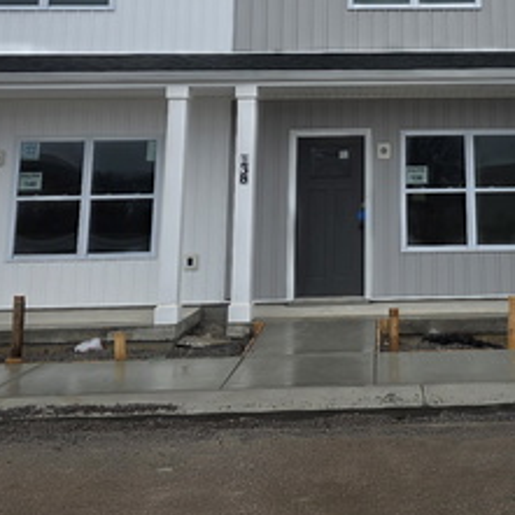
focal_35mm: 49
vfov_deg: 32.6
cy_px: 34
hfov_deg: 33.3
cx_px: 436
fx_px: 825
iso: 25
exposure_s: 1/359
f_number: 1.7
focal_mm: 6.3
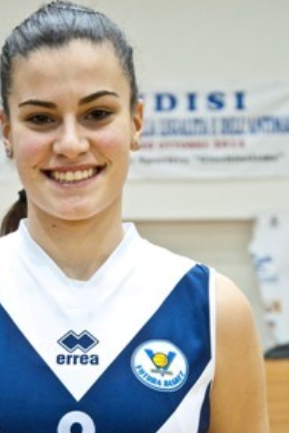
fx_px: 1433
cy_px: 312
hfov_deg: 11.5
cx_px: 66
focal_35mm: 119
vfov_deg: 17.1
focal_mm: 50
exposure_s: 1/30
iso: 1000
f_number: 5
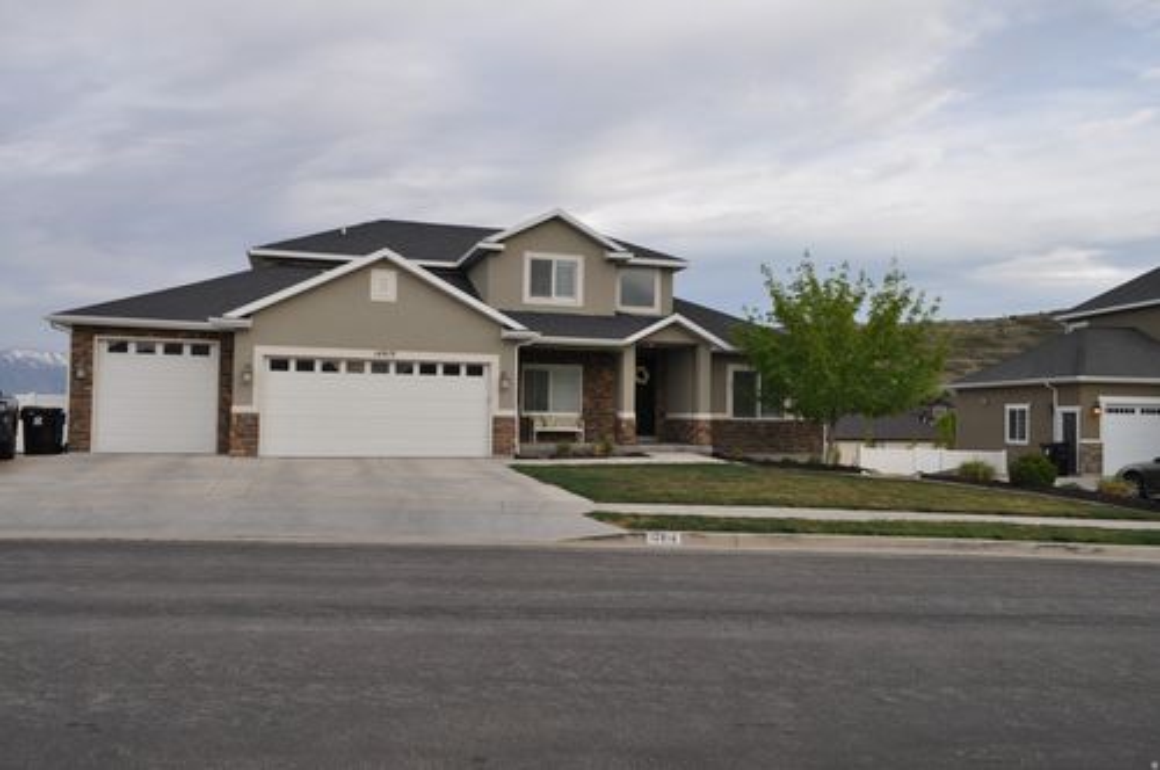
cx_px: 580
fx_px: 869
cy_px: 385
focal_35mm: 27
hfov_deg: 67.4
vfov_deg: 47.8
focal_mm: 18
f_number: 7.1
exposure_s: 1/200
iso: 200
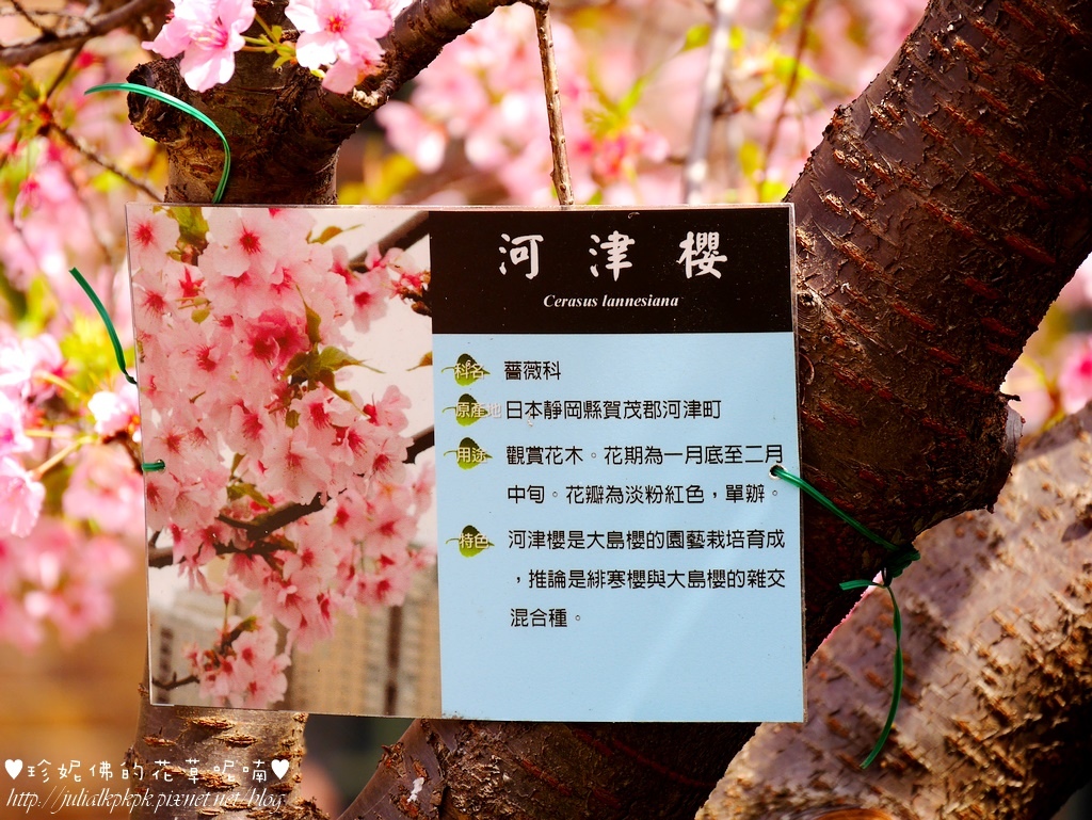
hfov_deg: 7.1
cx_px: 546
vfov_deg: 5.3
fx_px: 8837
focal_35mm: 280
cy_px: 410
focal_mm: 140
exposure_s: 1/320
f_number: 5.6
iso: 320
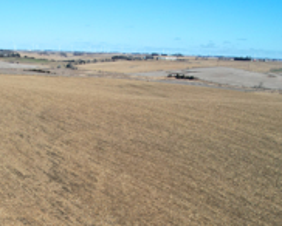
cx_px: 99
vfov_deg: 28.0
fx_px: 426
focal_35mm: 51
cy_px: 226
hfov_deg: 36.3
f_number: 2.8
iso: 100
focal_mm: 8.38
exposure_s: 1/2000
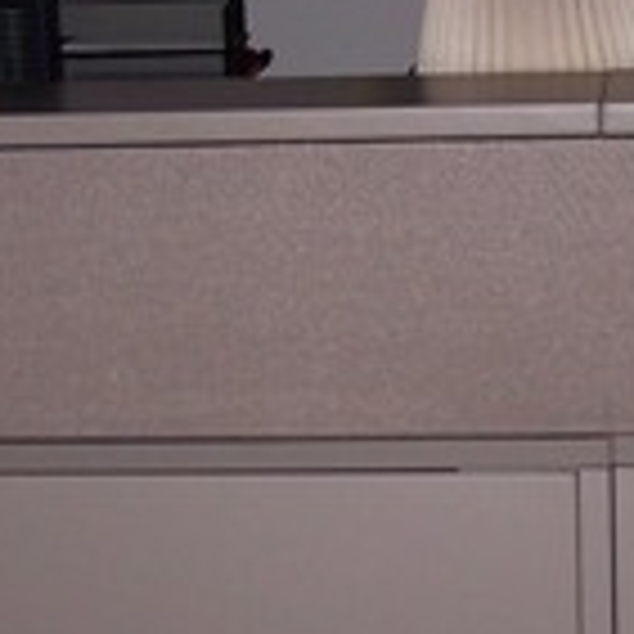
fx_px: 2963
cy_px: 229
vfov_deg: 12.2
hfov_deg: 12.2
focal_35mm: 143
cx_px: 531
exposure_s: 1/60
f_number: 2.8
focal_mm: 6.3
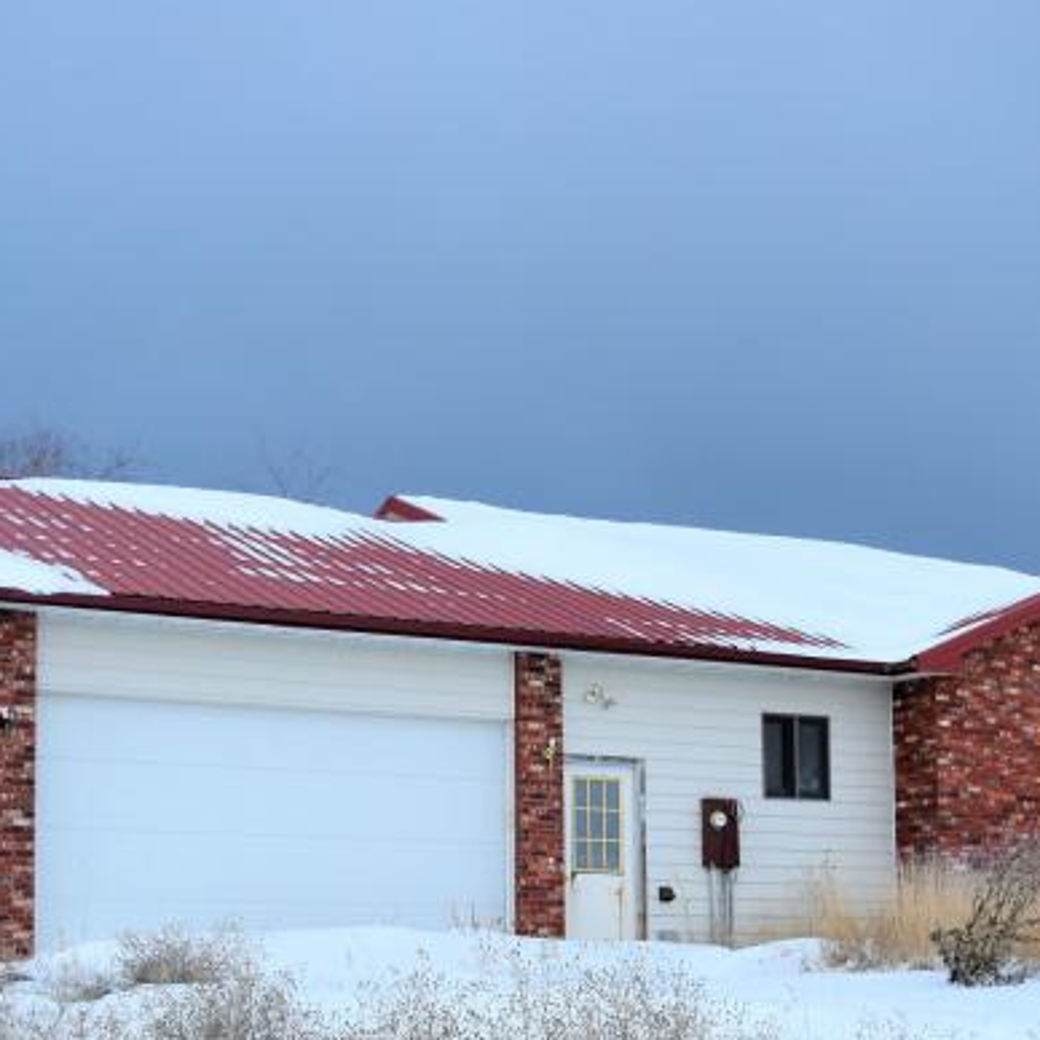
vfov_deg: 24.1
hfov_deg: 24.3
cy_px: 777
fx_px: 2413
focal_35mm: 71
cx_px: 549
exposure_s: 1/100
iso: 400
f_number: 5
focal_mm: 24
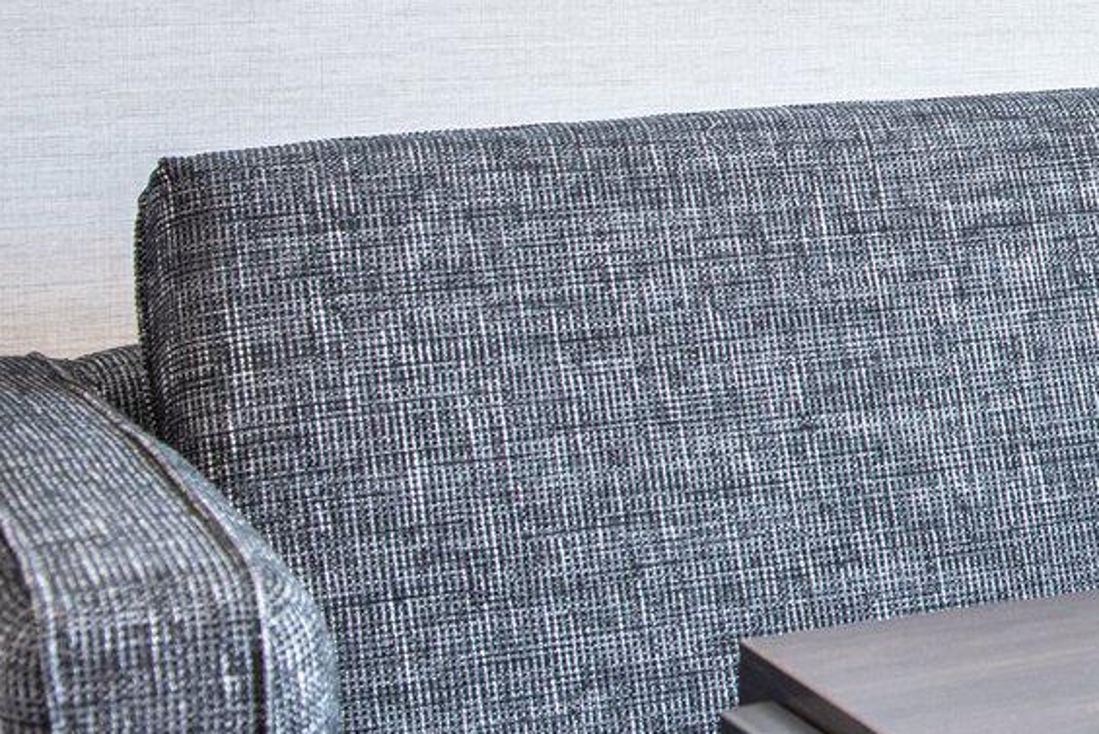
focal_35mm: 116
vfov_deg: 11.6
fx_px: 3542
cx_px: 1766
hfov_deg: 15.8
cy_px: -139
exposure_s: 1/10
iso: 200
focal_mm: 32
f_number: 8
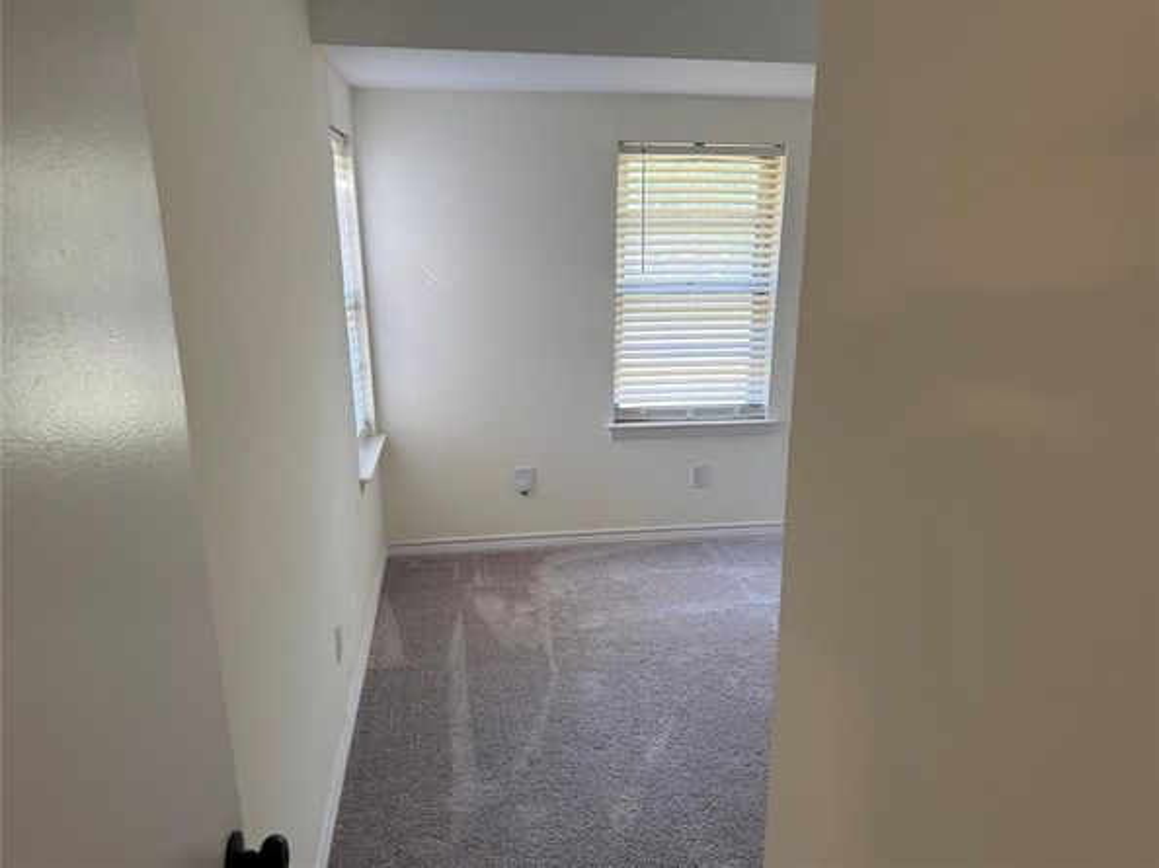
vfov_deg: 56.8
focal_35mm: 24
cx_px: 580
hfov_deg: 71.6
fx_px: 803
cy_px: 434
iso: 160
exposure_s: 1/121
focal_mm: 6.76
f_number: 1.78
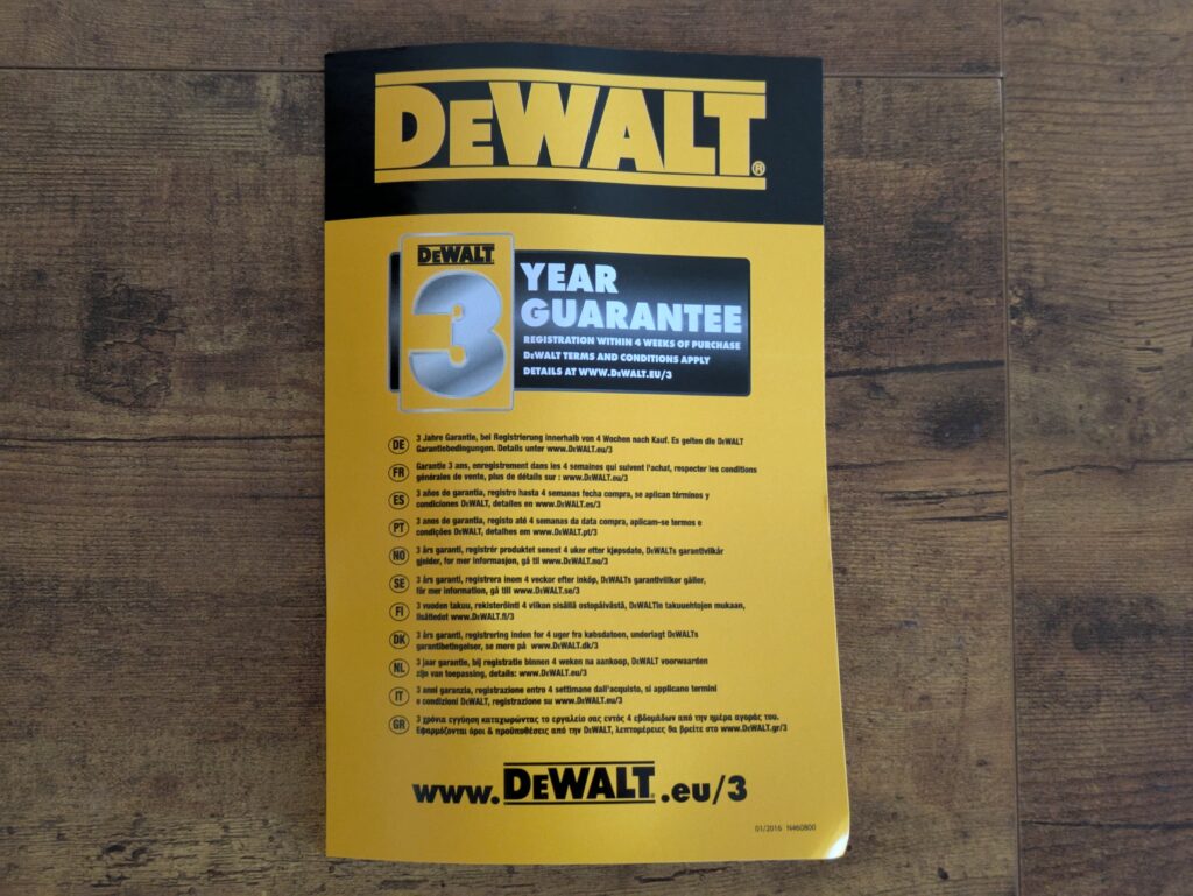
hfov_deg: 37.5
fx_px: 1758
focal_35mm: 51
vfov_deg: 28.6
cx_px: 596
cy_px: 448
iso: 399
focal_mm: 5.43
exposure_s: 1/33.3
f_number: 1.89
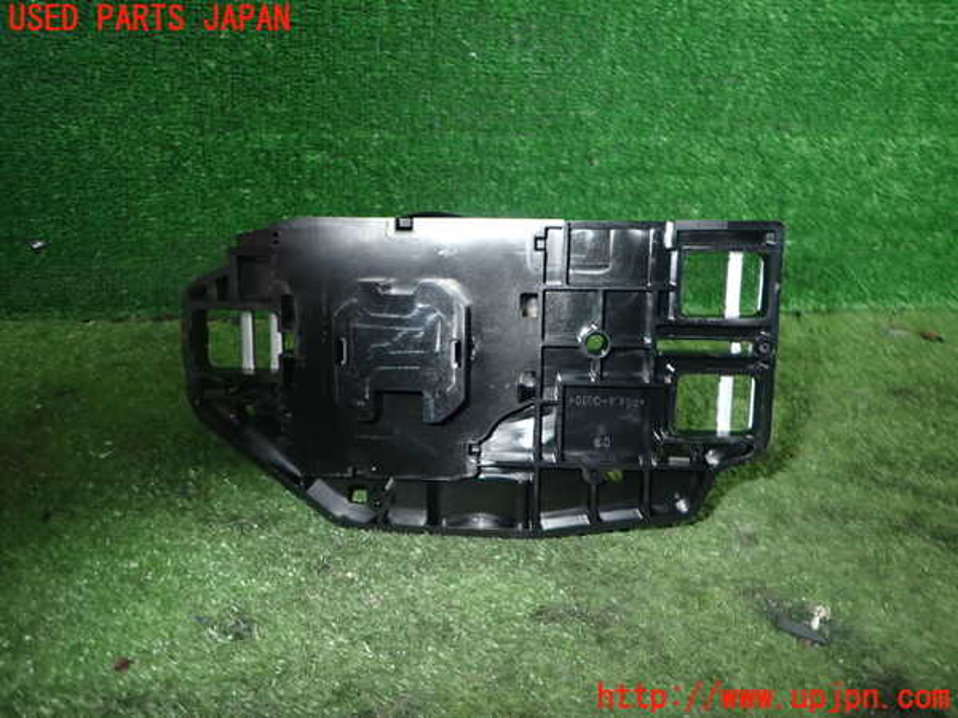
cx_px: 479
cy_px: 359
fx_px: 692
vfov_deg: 54.9
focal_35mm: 25
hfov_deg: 69.4
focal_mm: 4.5
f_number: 5.6
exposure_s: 1/30
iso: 320
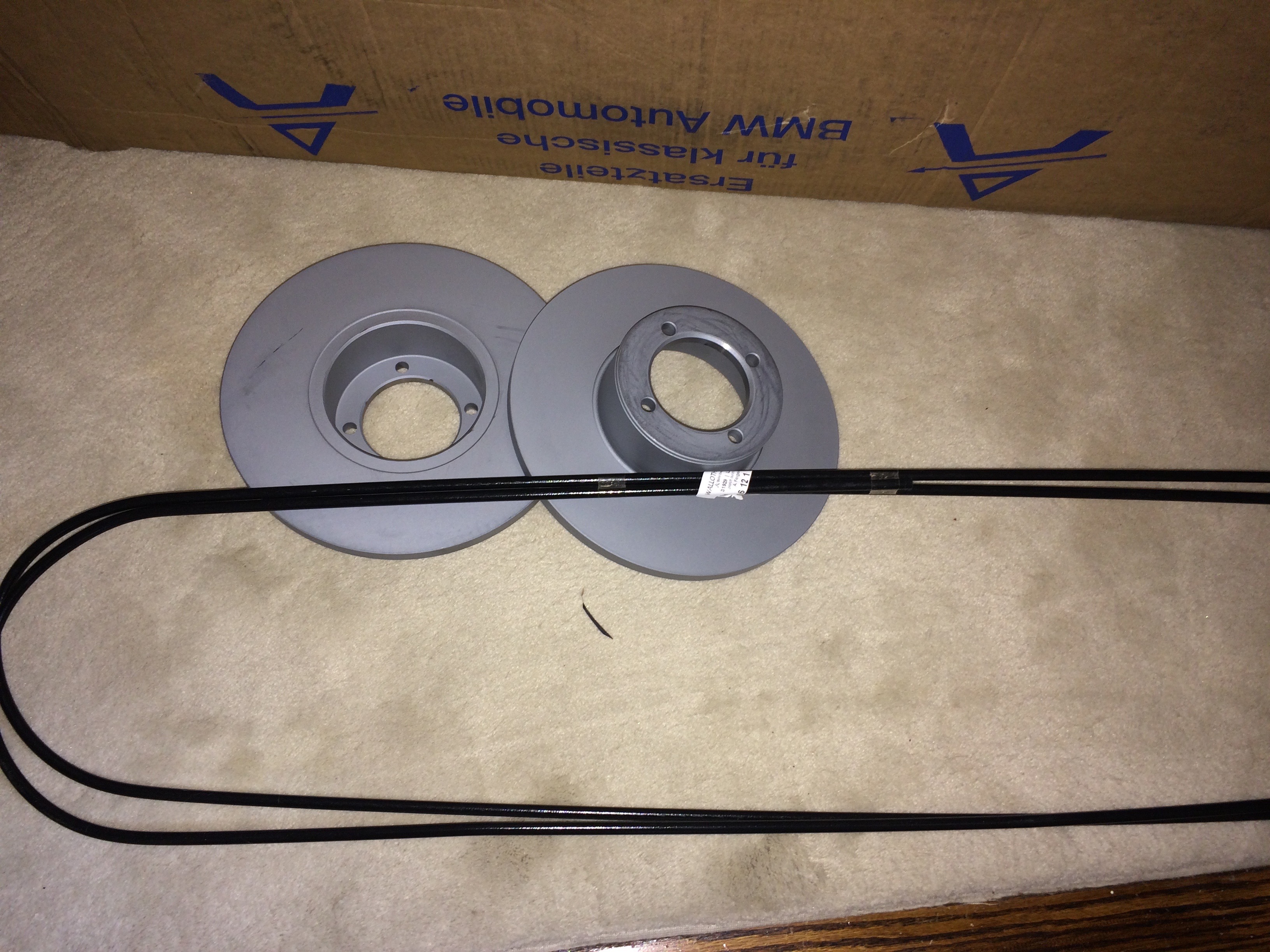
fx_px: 1064
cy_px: 476
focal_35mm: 29
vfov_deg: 48.2
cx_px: 635
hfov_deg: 61.7
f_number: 2.2
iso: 50
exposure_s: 1/16
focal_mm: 4.15
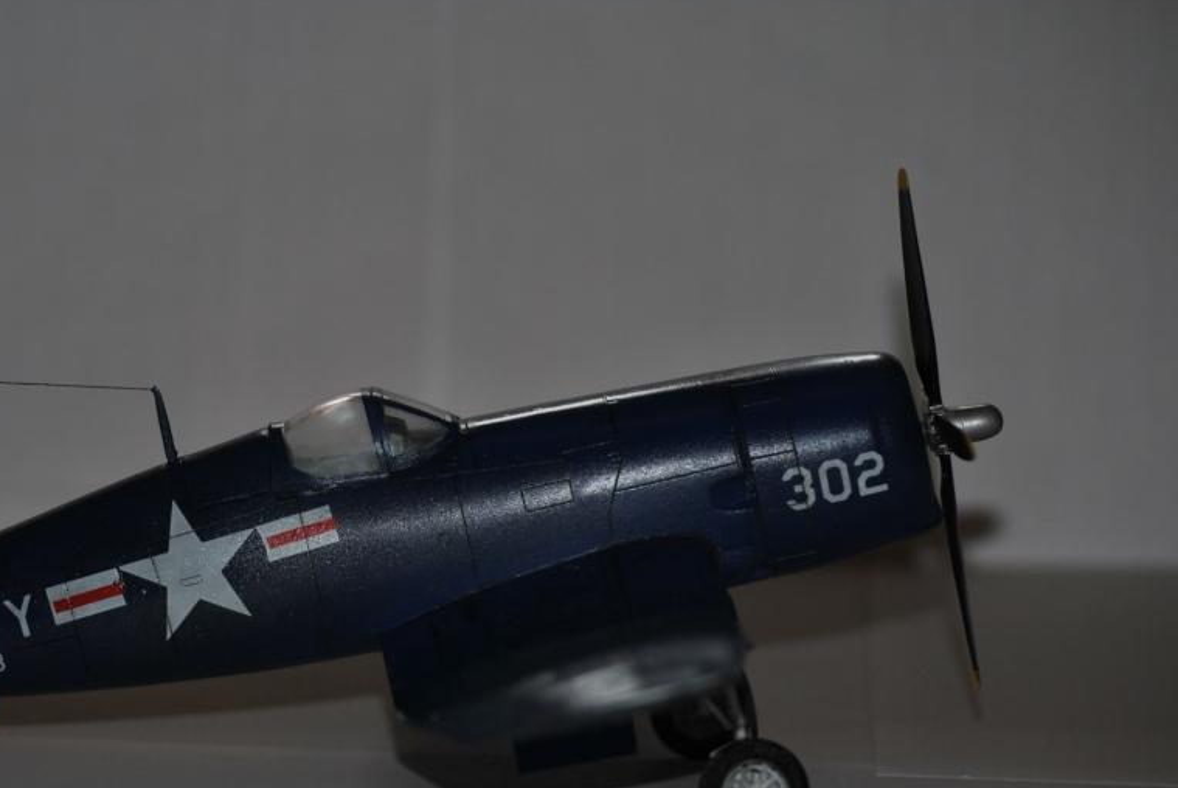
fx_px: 5438
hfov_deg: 12.3
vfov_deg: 8.3
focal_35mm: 166
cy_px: 514
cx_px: 408
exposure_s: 1/125
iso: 100
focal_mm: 82
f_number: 4.5
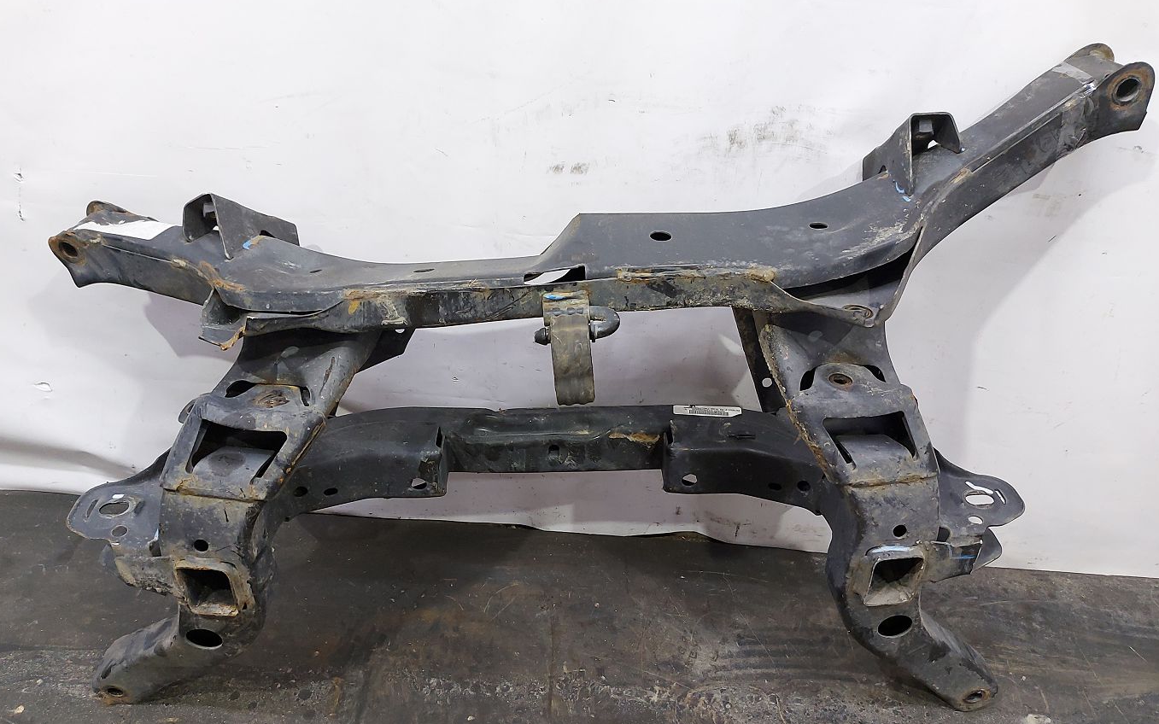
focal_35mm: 26
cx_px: 585
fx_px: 821
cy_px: 420
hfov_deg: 70.4
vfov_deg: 47.4
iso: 200
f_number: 1.8
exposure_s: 1/50
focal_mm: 5.23
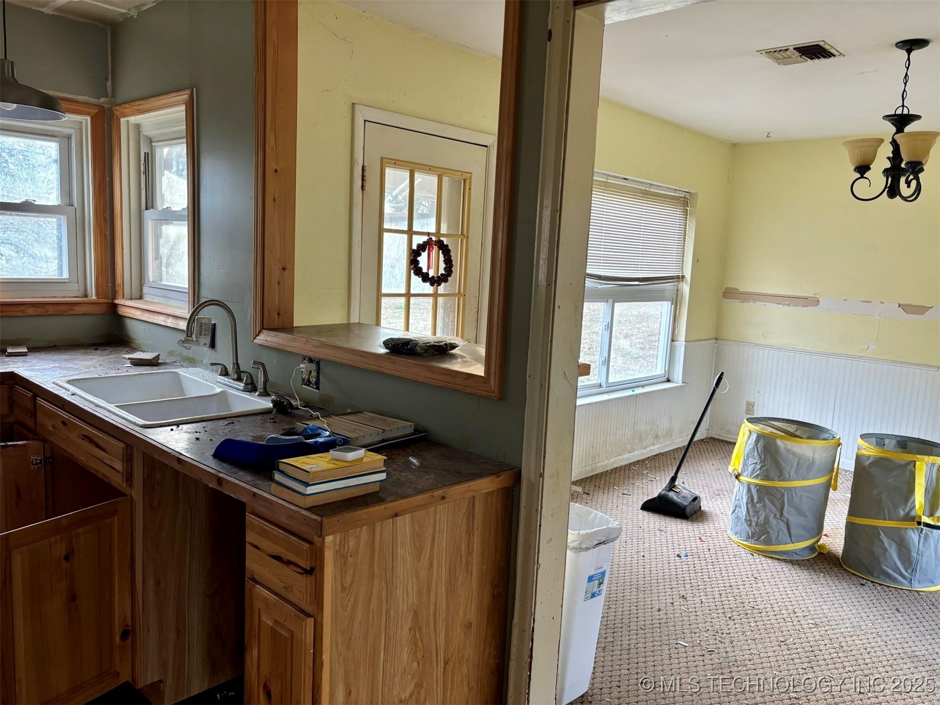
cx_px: 470
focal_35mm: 26
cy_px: 352
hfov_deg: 67.3
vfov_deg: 53.1
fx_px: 706
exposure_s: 1/73
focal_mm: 5.96
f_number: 1.6
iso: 125
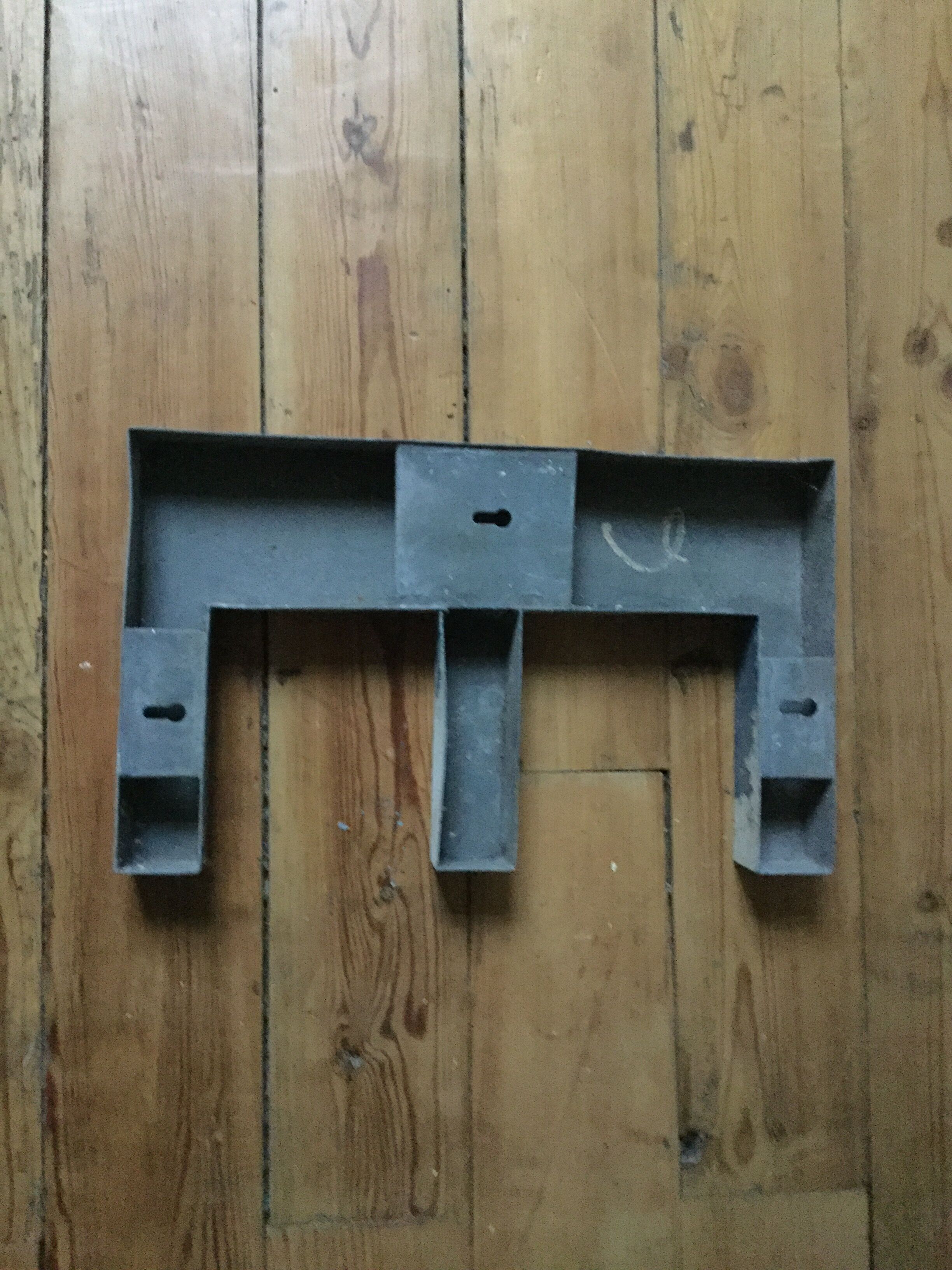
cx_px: 476
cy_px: 635
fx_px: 1137
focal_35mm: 31
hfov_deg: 45.4
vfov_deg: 58.4
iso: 800
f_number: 2.4
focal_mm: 3.3
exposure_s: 1/17
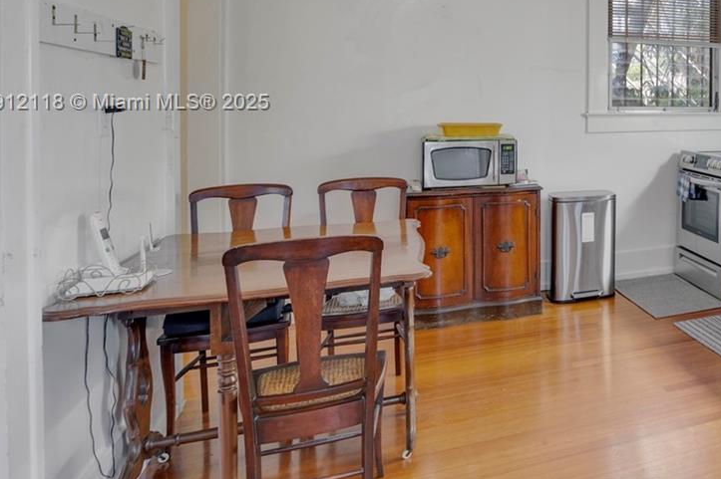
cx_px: 748
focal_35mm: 31
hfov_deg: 47.8
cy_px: 104
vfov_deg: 40.7
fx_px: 620
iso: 100
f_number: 8
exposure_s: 1/60
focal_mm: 14
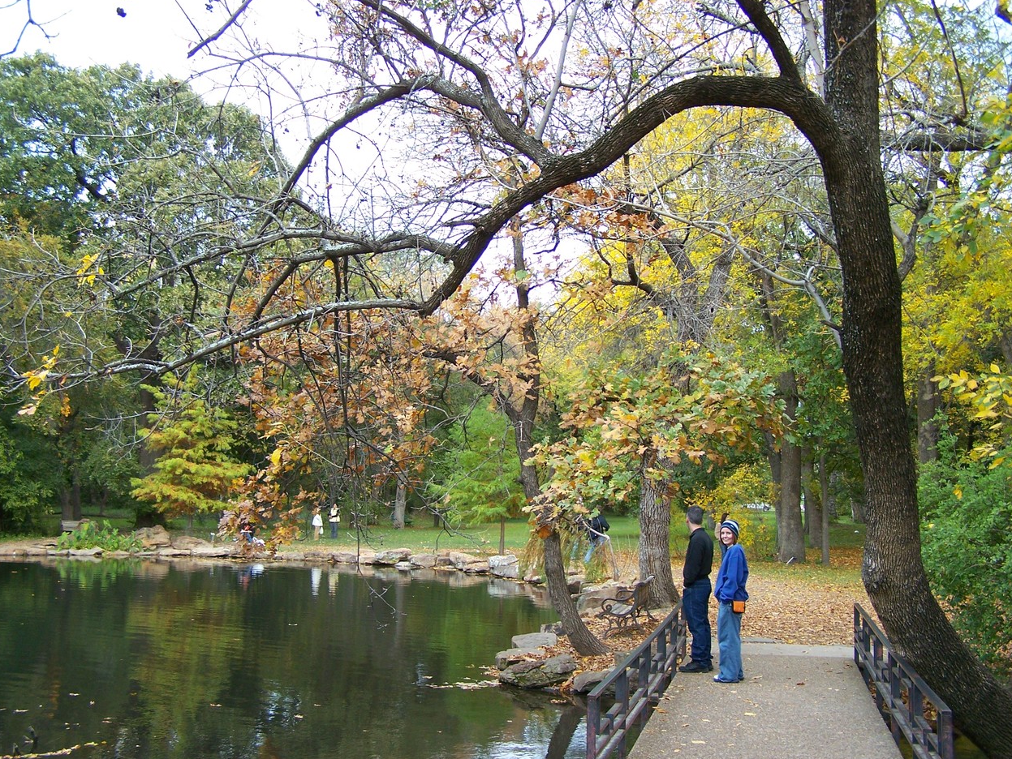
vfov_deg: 36.8
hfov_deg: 47.8
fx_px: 1140
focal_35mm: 39
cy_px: 386
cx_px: 515
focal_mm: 6.3
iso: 100
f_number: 2.8
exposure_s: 1/160
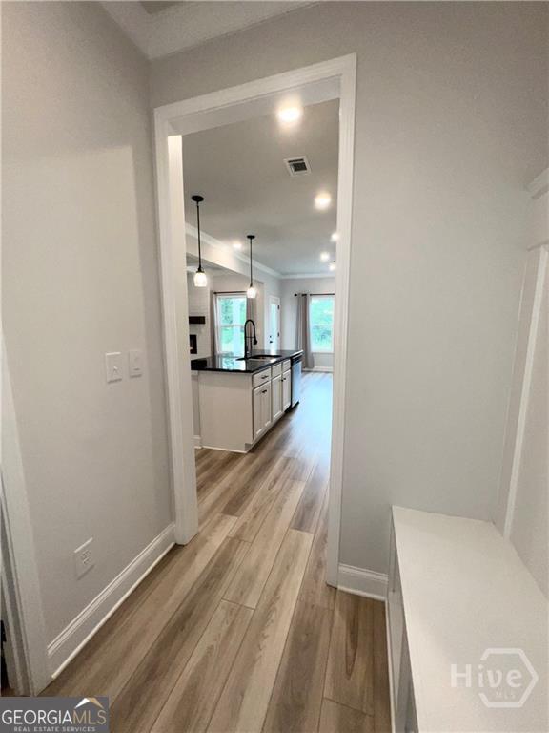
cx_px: 274
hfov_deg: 89.9
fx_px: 275
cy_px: 366
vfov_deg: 106.2
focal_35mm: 13
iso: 40
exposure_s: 1/122
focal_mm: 1.57
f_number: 1.8
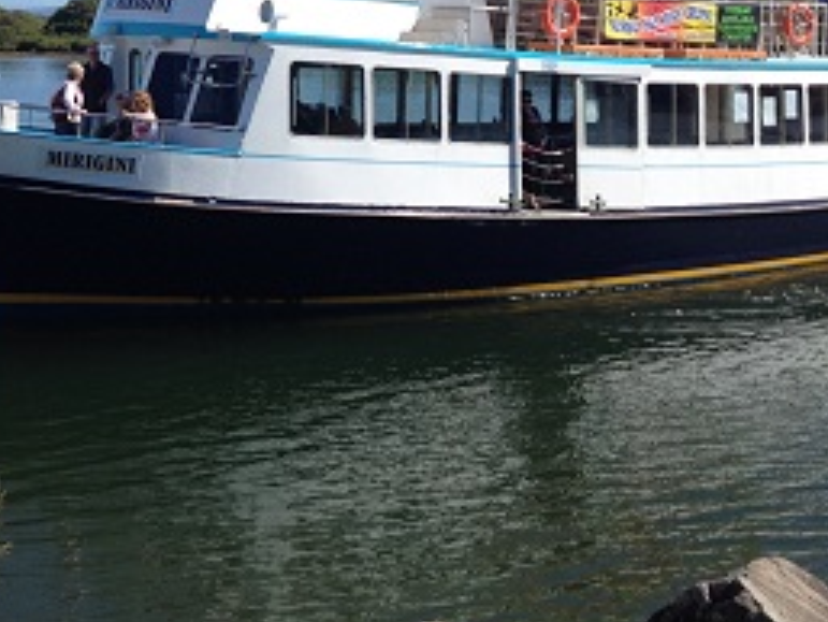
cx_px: 200
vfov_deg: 21.0
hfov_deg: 28.1
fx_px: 1627
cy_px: 31
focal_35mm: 68
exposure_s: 1/1842
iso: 50
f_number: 2.4
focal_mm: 4.28
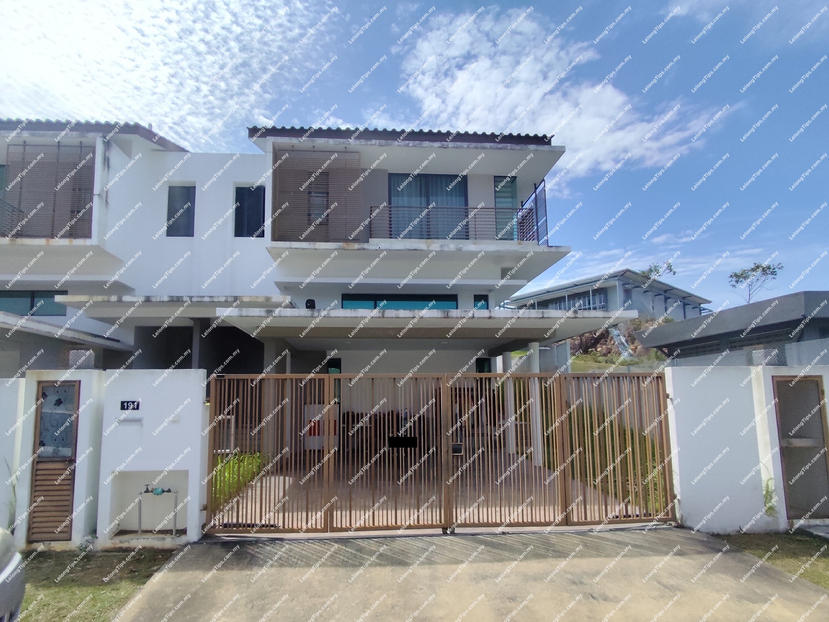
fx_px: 383
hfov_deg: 94.5
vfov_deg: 78.1
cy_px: 311
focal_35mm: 16
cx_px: 414
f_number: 2.2
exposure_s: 1/3940
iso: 50
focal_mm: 1.65
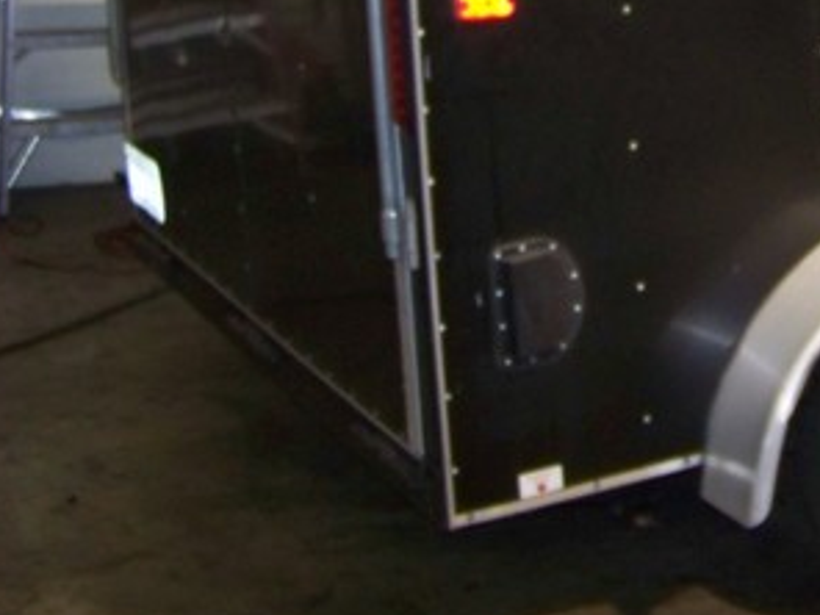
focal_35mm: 85
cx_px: 931
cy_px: -37
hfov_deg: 21.7
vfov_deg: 16.9
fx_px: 2014
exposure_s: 1/30
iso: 200
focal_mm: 5.85
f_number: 2.8
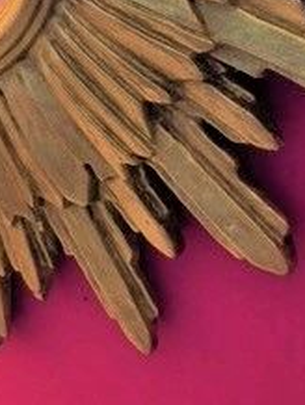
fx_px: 997
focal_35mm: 85
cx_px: 17
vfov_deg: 20.9
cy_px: -126
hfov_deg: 17.1
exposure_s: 1/33
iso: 125
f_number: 2.2
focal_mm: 4.15
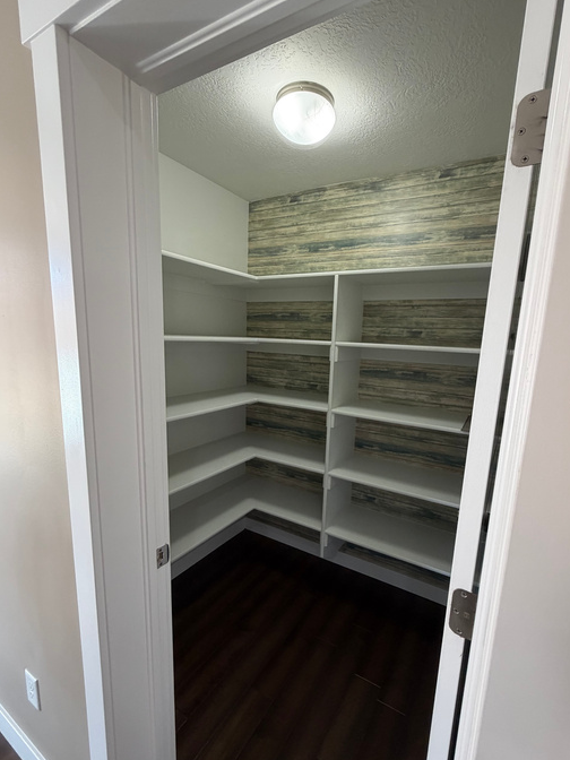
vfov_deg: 94.4
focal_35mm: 16
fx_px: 351
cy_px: 399
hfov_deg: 78.0
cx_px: 305
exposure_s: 1/120
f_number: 2.2
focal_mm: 2.22
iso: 250
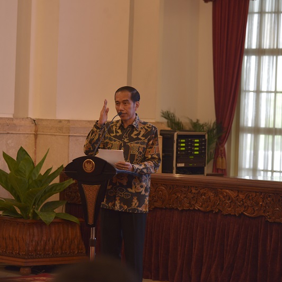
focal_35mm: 154
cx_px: 119
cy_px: 141
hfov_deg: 11.3
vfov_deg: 11.3
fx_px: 1419
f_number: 4.5
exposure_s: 1/100
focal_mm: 120
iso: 1600
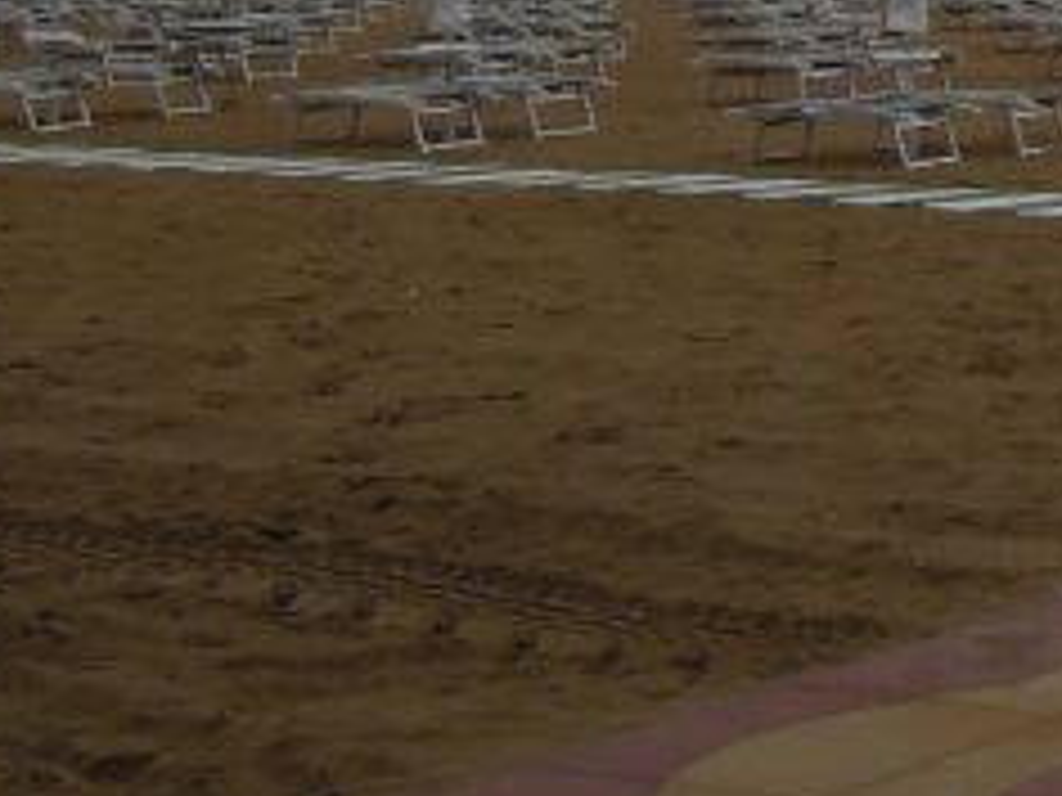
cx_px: 1881
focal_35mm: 104
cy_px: -81
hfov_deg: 16.1
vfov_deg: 13.9
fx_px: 3191
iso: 160
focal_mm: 4.3
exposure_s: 1/1250
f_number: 4
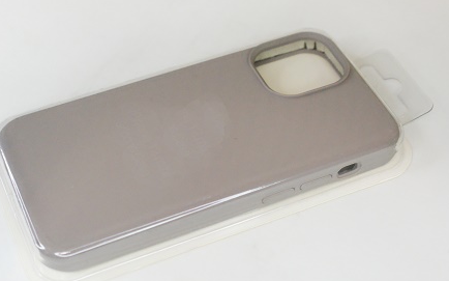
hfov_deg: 28.7
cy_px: 148
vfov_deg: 18.2
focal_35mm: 72
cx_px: 208
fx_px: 877
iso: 1600
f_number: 5.6
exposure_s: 1/160
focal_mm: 35
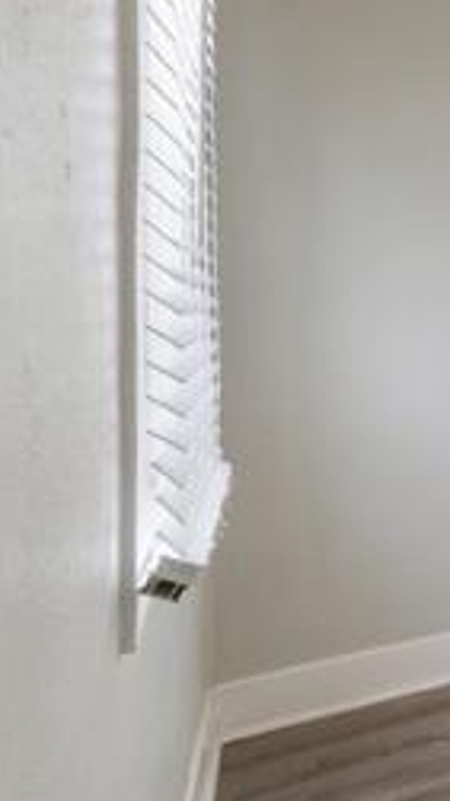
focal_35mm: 40
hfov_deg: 16.4
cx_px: 1015
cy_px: 289
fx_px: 849
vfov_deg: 49.9
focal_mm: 10
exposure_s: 1/1.25
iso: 100
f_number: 9
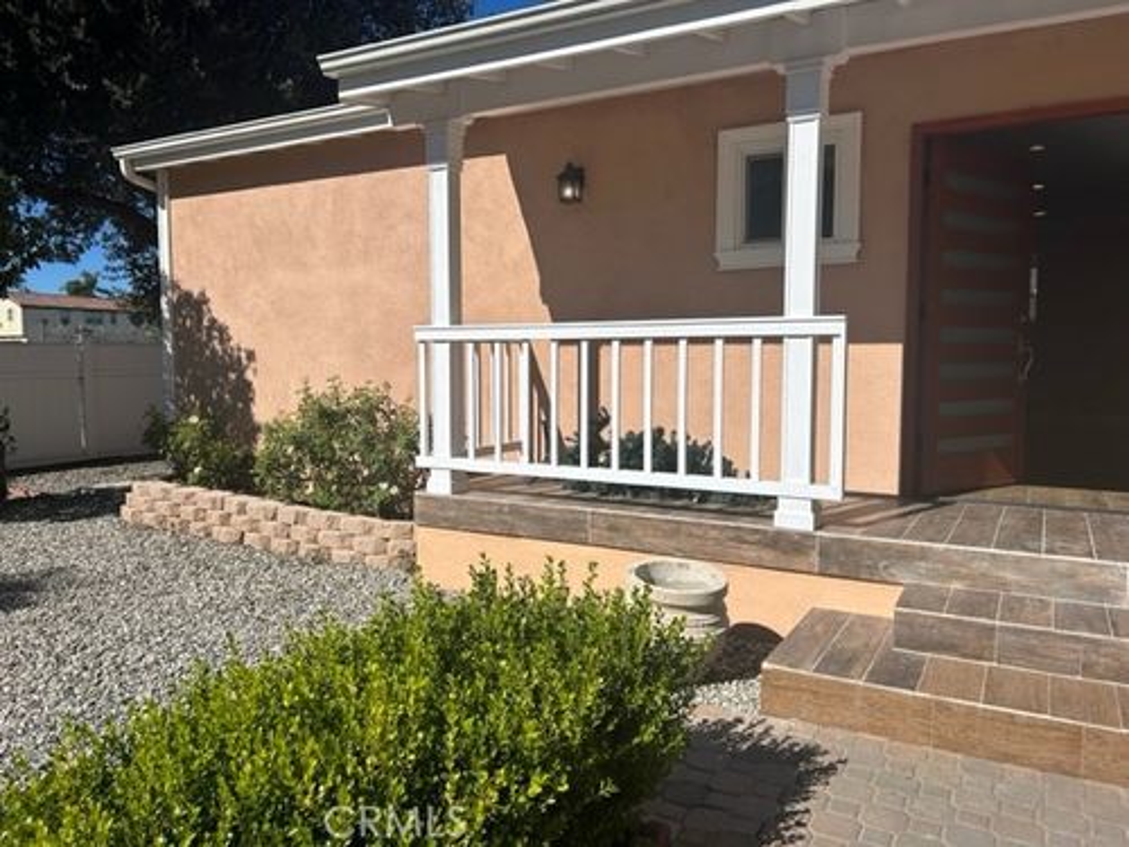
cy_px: 424
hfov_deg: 67.3
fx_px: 848
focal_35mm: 26
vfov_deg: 53.1
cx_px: 564
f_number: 1.5
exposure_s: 1/9434
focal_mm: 5.7
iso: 50
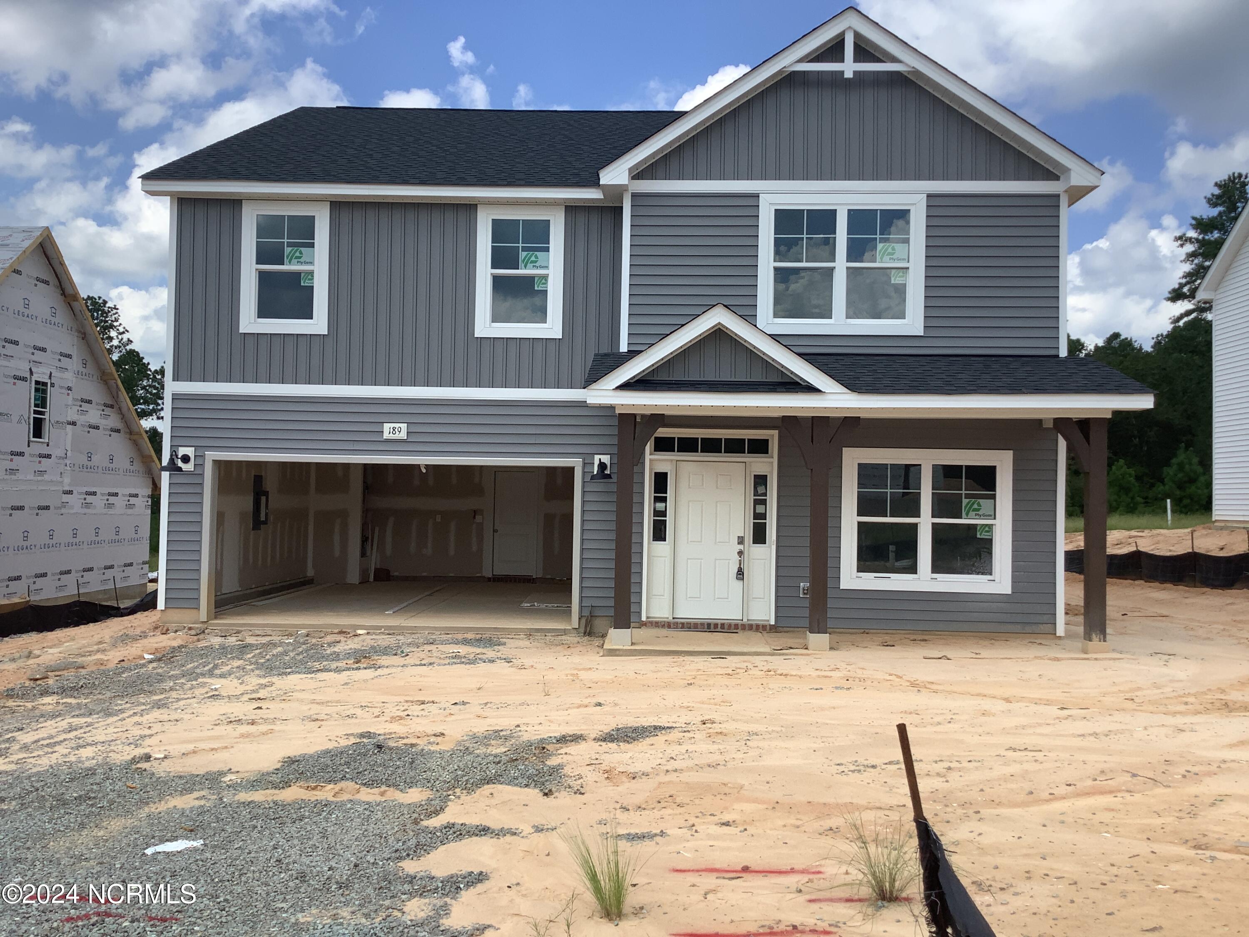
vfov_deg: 45.4
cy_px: 468
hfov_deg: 58.4
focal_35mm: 31
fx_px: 1119
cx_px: 624
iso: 25
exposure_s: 1/1335
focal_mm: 3.3
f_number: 2.4
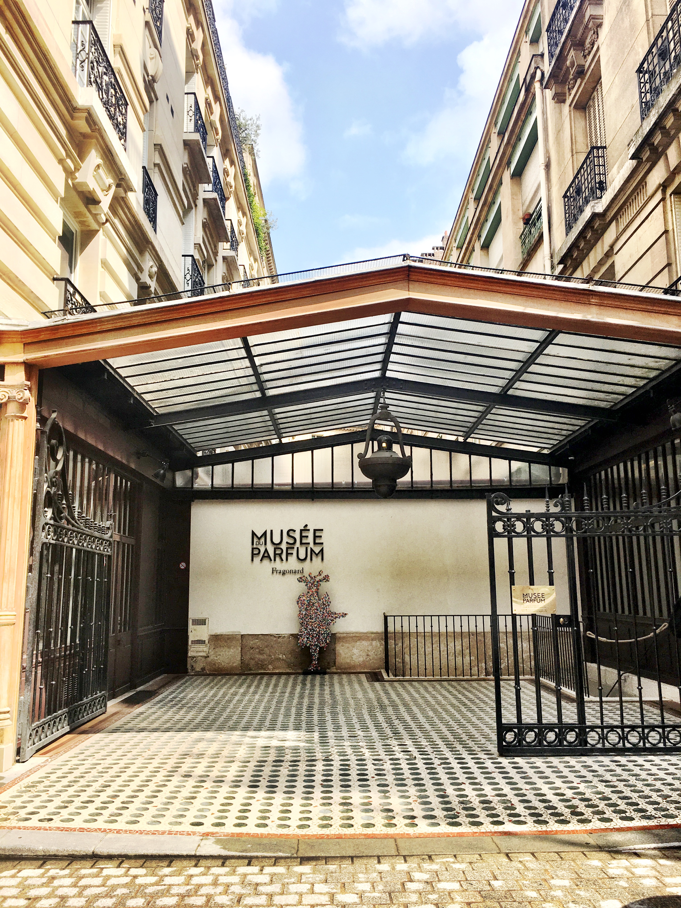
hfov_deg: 48.2
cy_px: 454
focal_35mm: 29
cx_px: 340
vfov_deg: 61.7
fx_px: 761
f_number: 2.2
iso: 25
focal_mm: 4.15
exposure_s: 1/1068
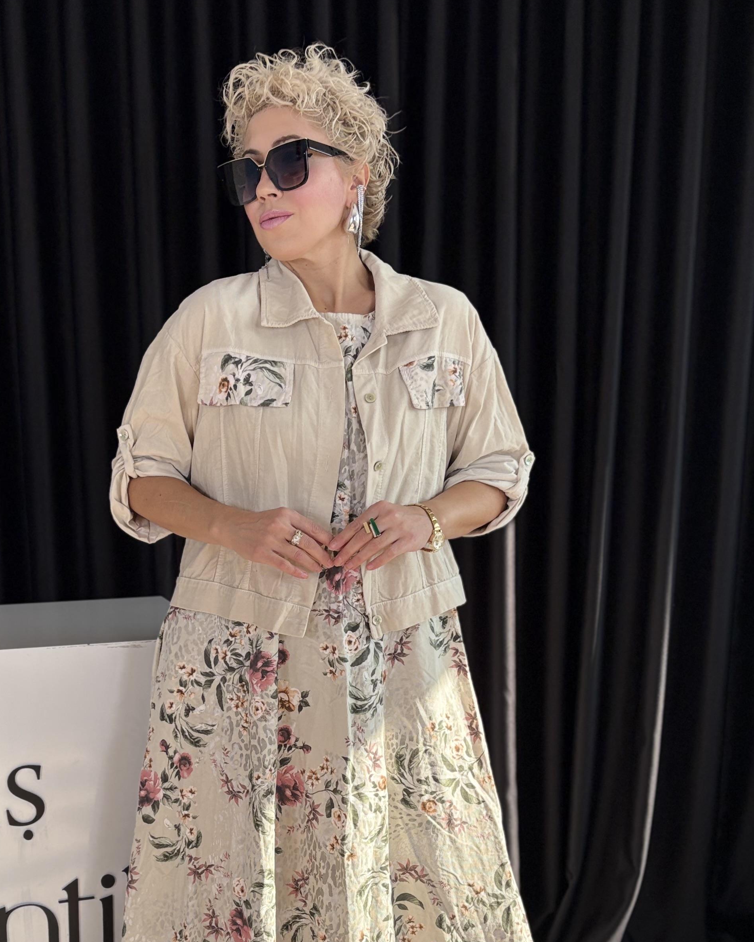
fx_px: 1199
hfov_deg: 34.6
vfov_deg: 42.2
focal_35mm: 43
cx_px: 251
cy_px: 640
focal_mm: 5.96
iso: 100
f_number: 1.6
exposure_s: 1/121
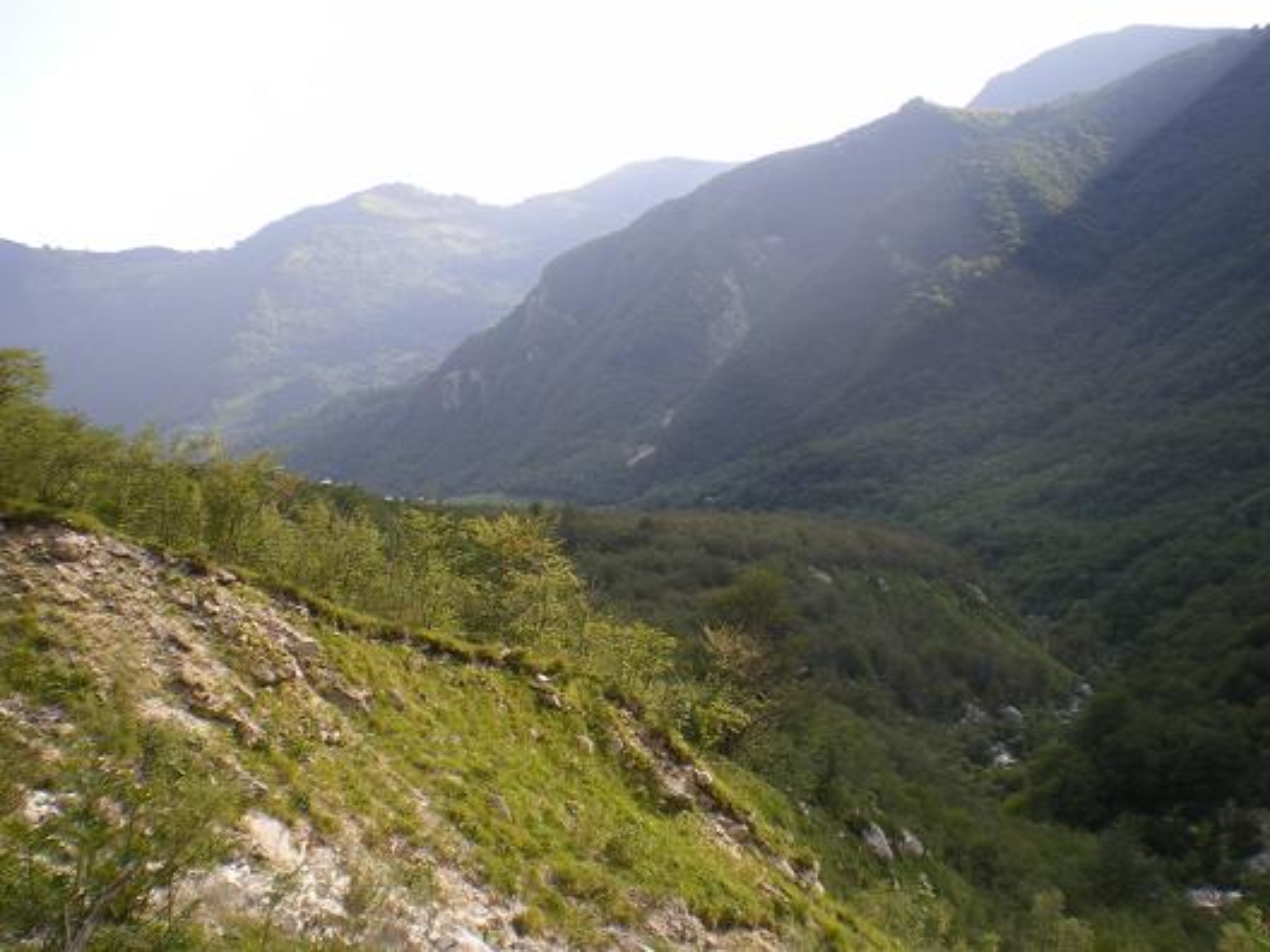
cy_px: 476
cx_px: 635
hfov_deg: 49.0
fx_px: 1394
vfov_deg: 37.7
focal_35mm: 38
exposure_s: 1/125
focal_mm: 6.3
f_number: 4.6
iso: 64
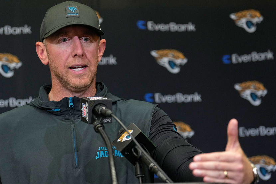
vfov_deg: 9.4
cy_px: 98
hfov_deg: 14.1
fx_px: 1119
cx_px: 128
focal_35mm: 146
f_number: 2.8
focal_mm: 118
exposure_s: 1/400
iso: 2500
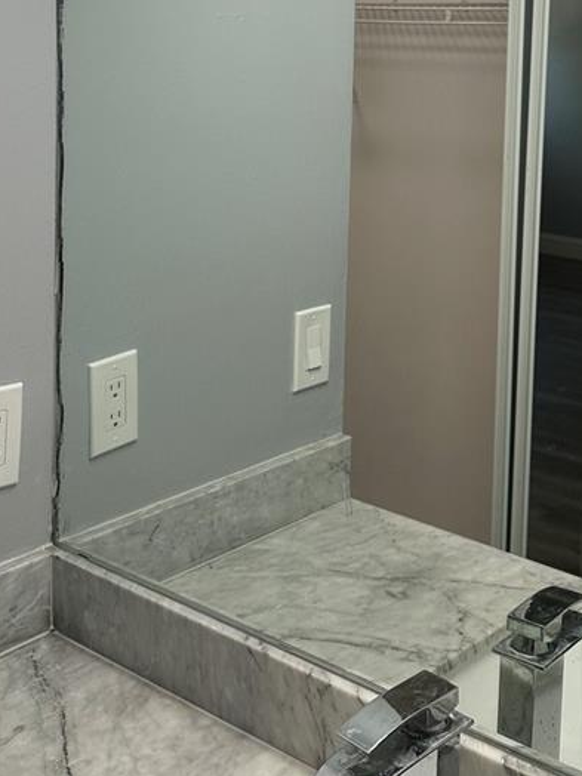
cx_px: 391
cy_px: 95
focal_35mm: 55
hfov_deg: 26.4
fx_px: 1233
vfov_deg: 33.3
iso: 80
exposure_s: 1/120
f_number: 1.78
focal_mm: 6.86
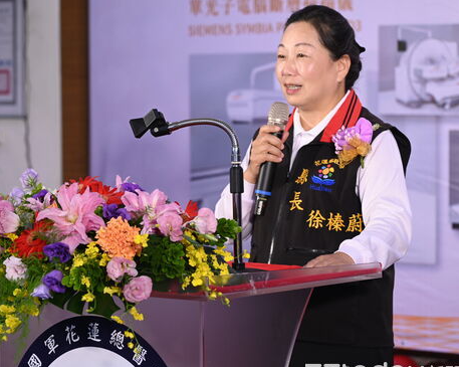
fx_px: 2009
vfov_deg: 10.4
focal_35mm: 148
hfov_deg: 13.0
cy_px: 192
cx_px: 187
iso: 1600
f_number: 5
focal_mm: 120
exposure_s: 1/400
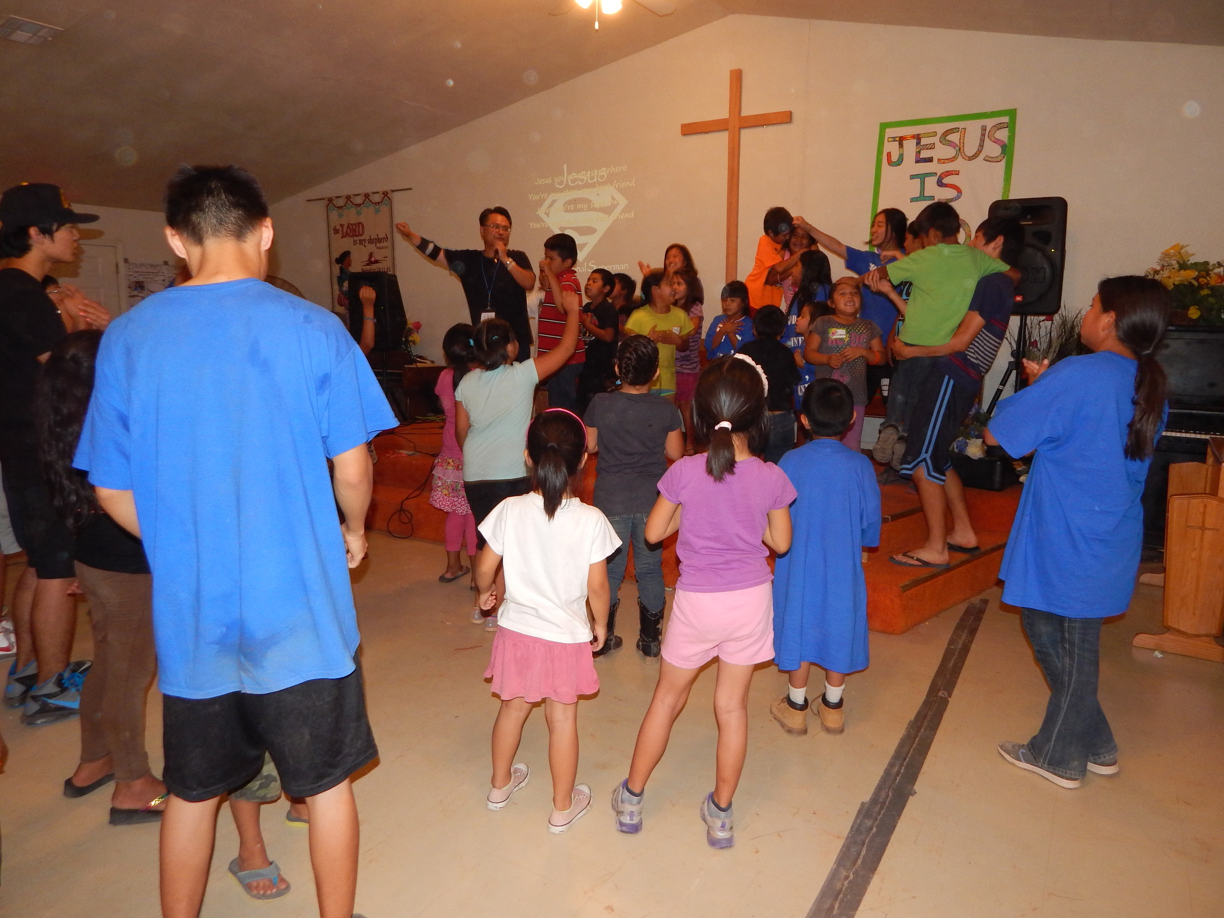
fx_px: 813
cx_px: 620
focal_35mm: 23
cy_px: 440
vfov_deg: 58.9
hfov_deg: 73.9
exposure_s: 1/30
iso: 200
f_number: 3
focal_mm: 4
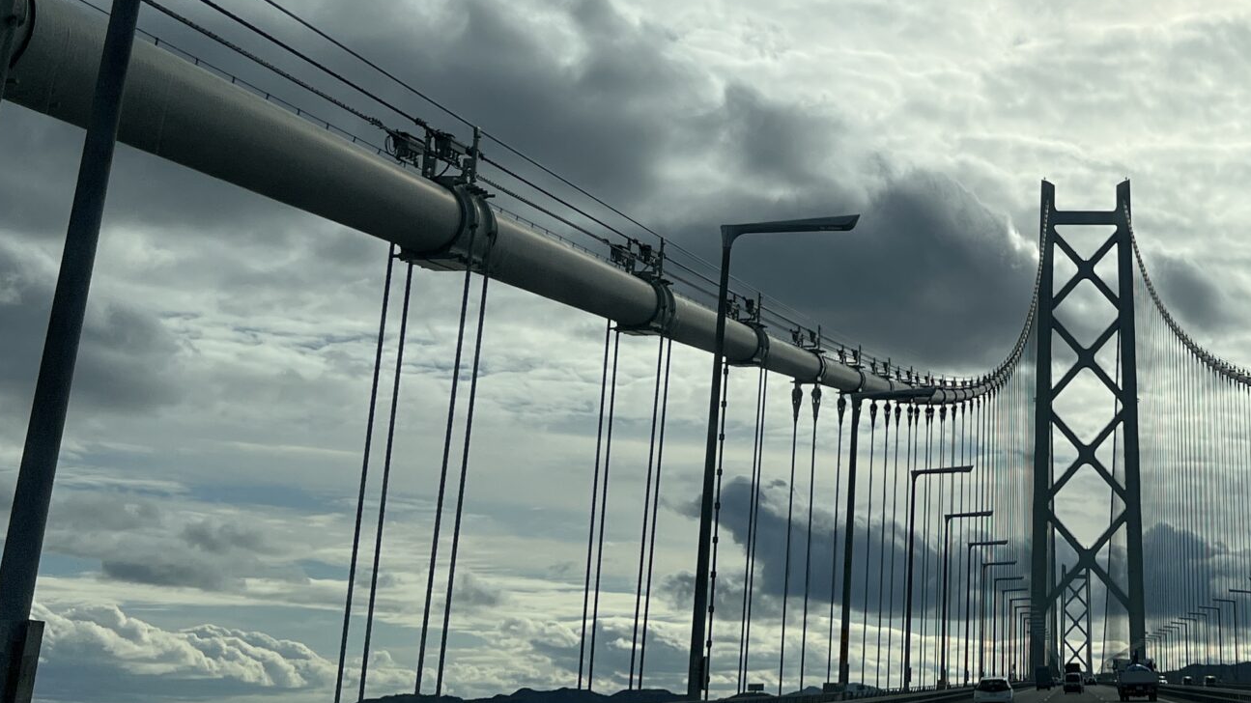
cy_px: 141
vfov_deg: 21.2
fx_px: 1857
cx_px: 1043
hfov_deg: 35.7
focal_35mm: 56
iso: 32
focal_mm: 5.7
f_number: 1.5
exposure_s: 1/19231
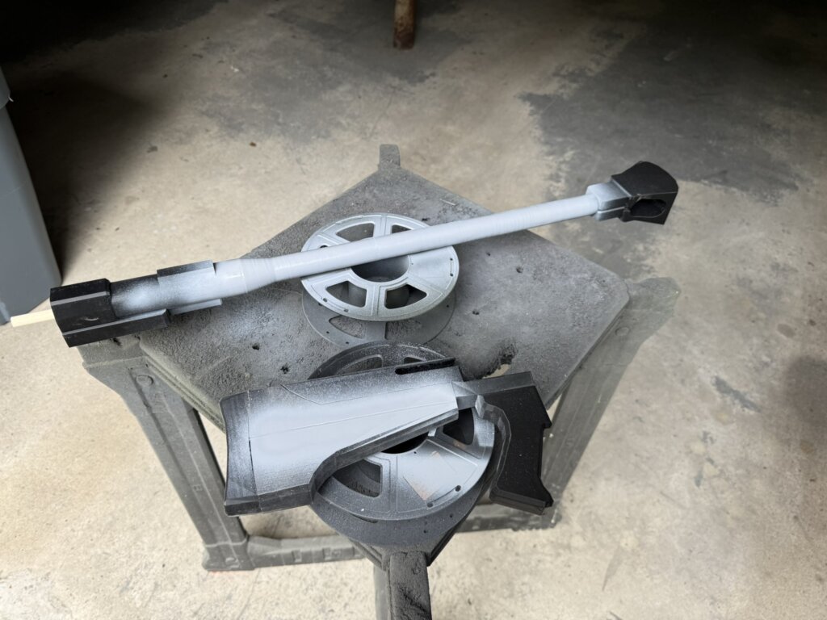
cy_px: 310
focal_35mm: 24
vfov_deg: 56.8
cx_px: 414
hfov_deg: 71.6
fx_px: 573
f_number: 1.78
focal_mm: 6.76
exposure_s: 1/256
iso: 64
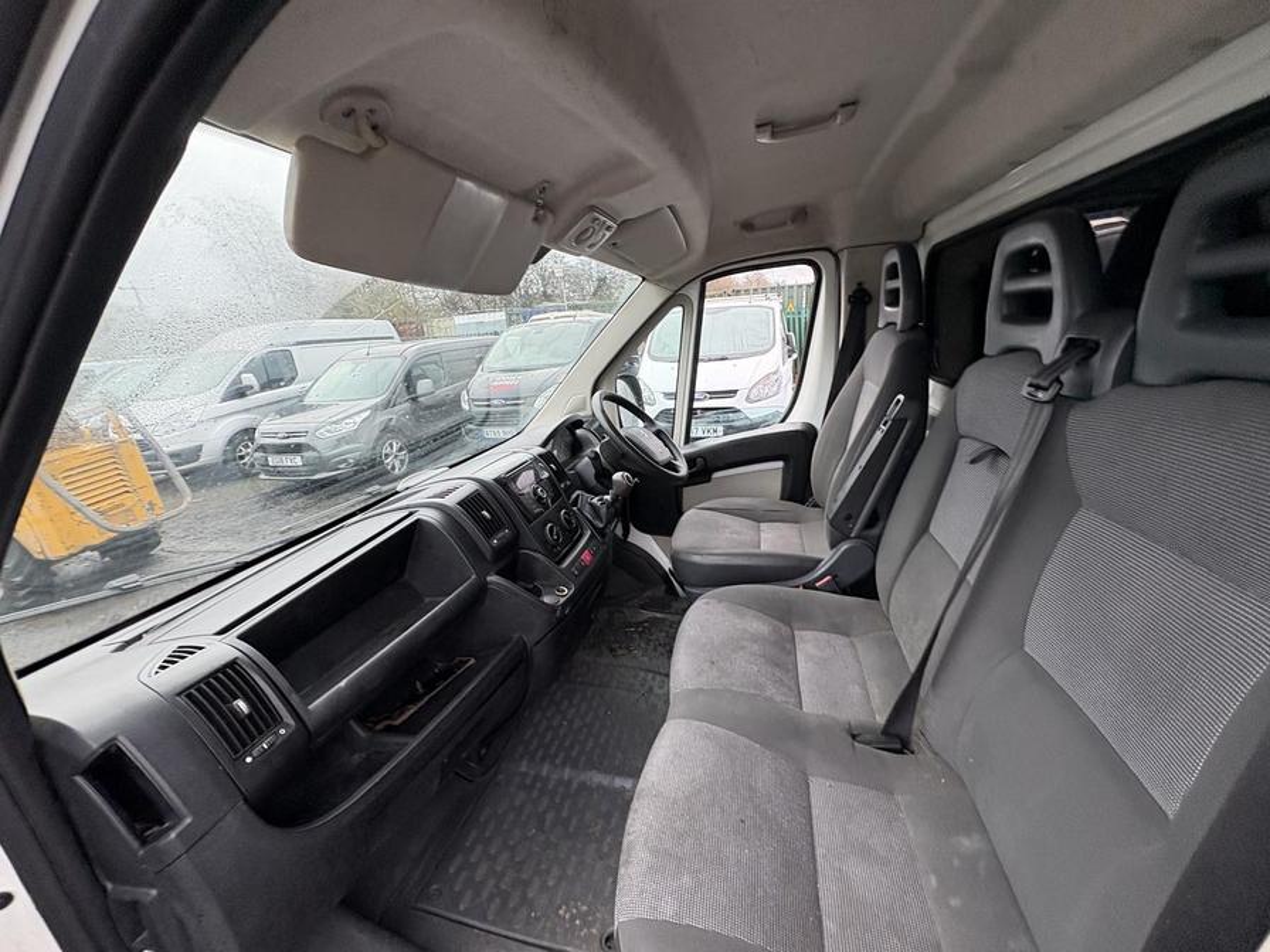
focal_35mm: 14
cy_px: 476
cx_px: 635
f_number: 2.2
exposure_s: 1/99
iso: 125
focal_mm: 2.22
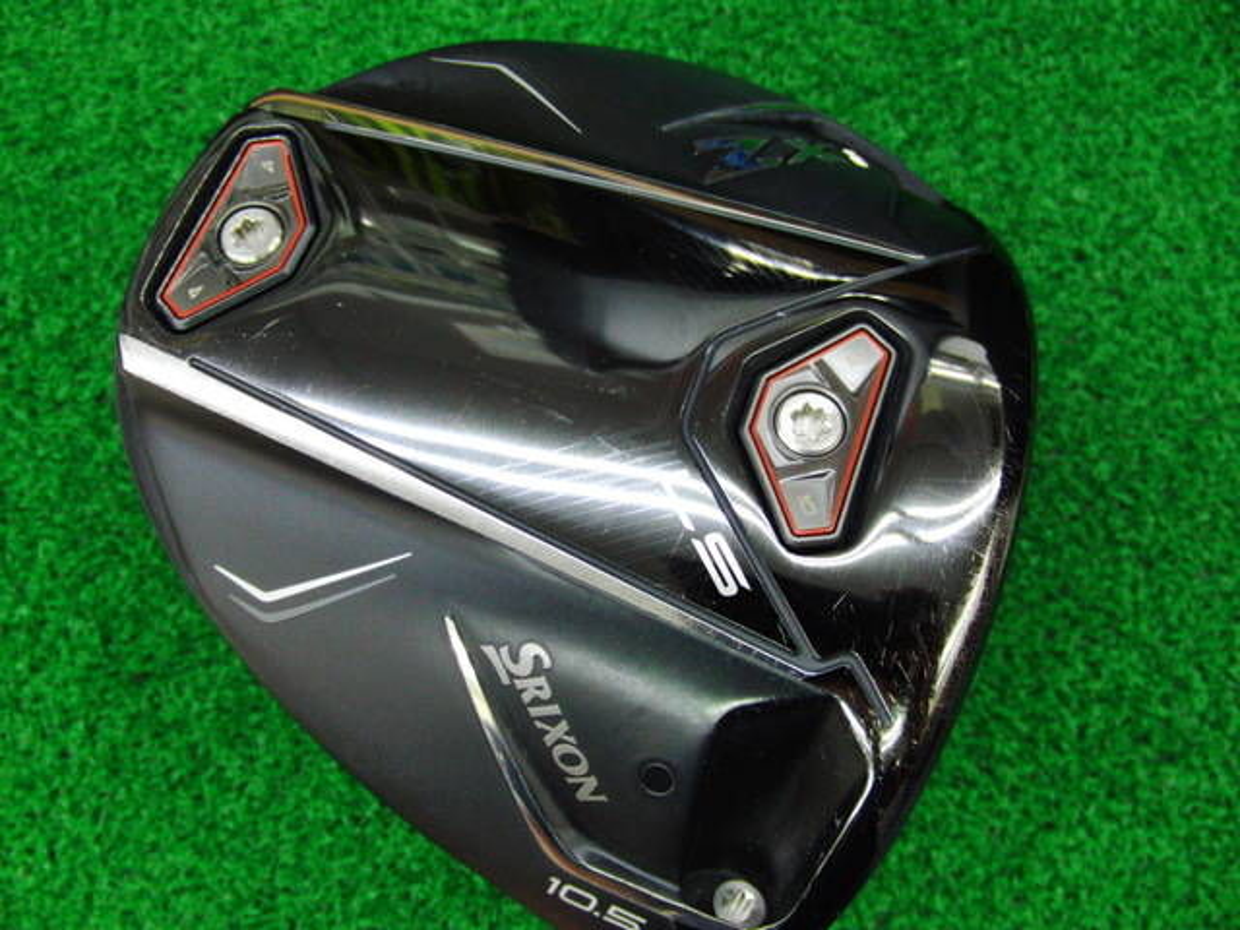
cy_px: 465
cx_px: 620
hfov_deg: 50.1
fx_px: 1325
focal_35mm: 37
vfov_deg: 38.7
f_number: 3.6
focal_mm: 6.42
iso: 400
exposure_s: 1/40
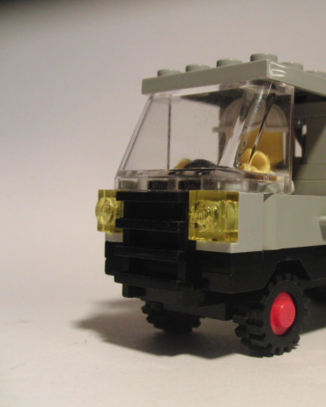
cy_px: 207
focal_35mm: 50
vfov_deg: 37.3
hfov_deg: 29.4
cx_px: 270
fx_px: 603
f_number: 3.6
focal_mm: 6.42
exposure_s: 1/60
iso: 400
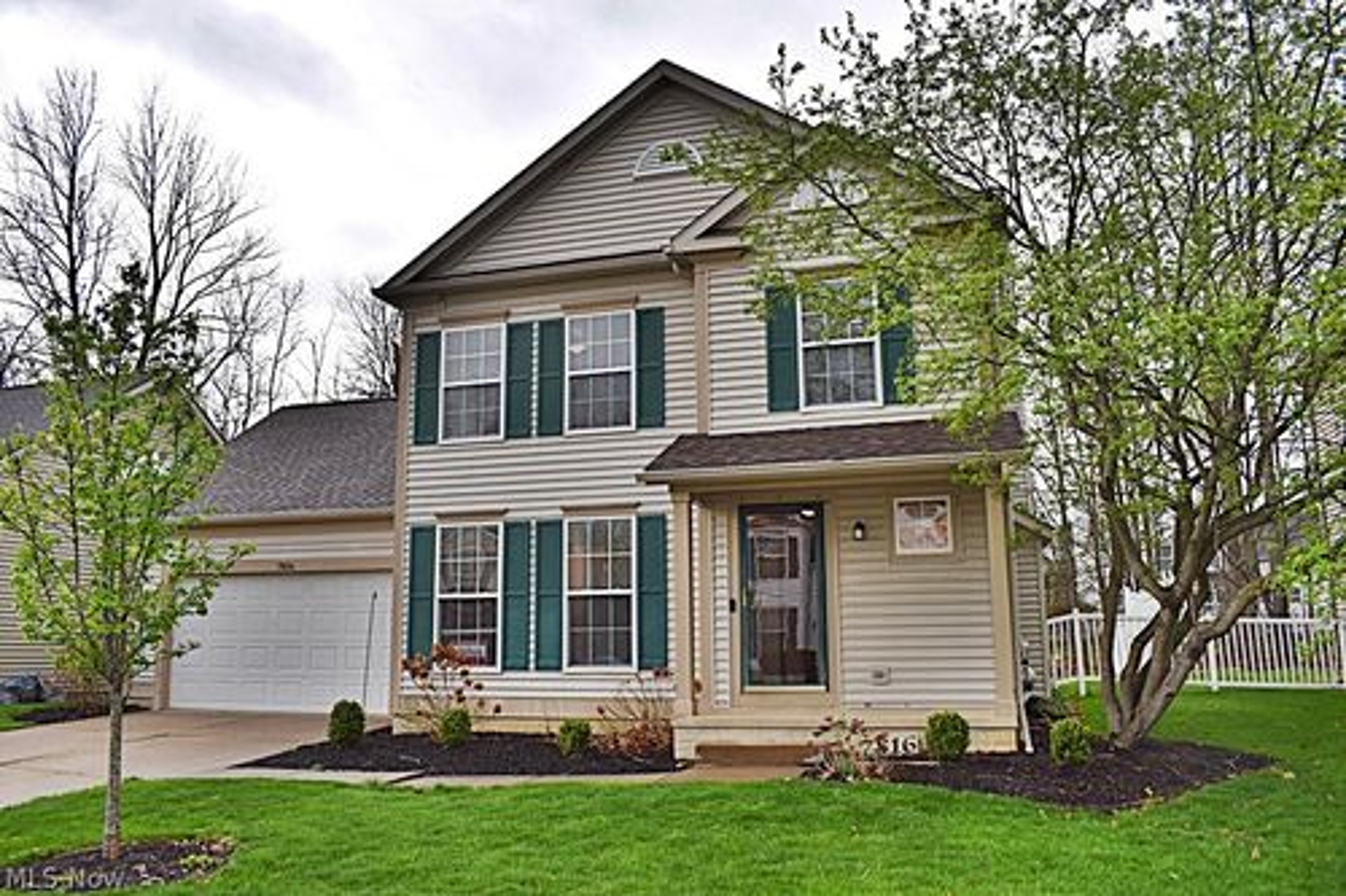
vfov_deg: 47.9
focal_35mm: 27
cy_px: 448
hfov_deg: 67.4
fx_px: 1009
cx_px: 673
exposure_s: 1/200
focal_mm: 18
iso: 100
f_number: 5.6
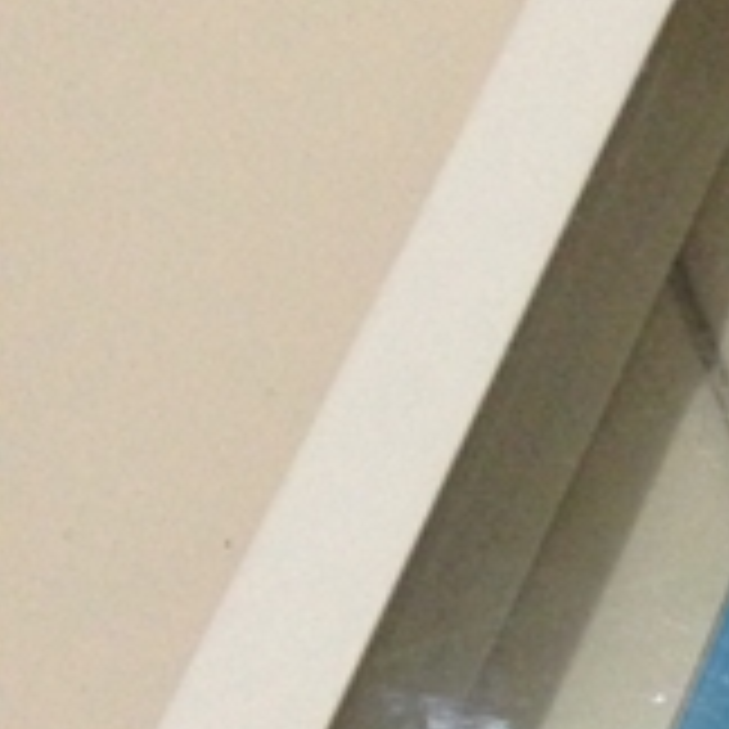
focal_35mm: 120
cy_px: 767
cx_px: 1120
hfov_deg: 13.6
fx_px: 2859
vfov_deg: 14.3
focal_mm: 4.13
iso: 250
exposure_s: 1/20
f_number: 2.4
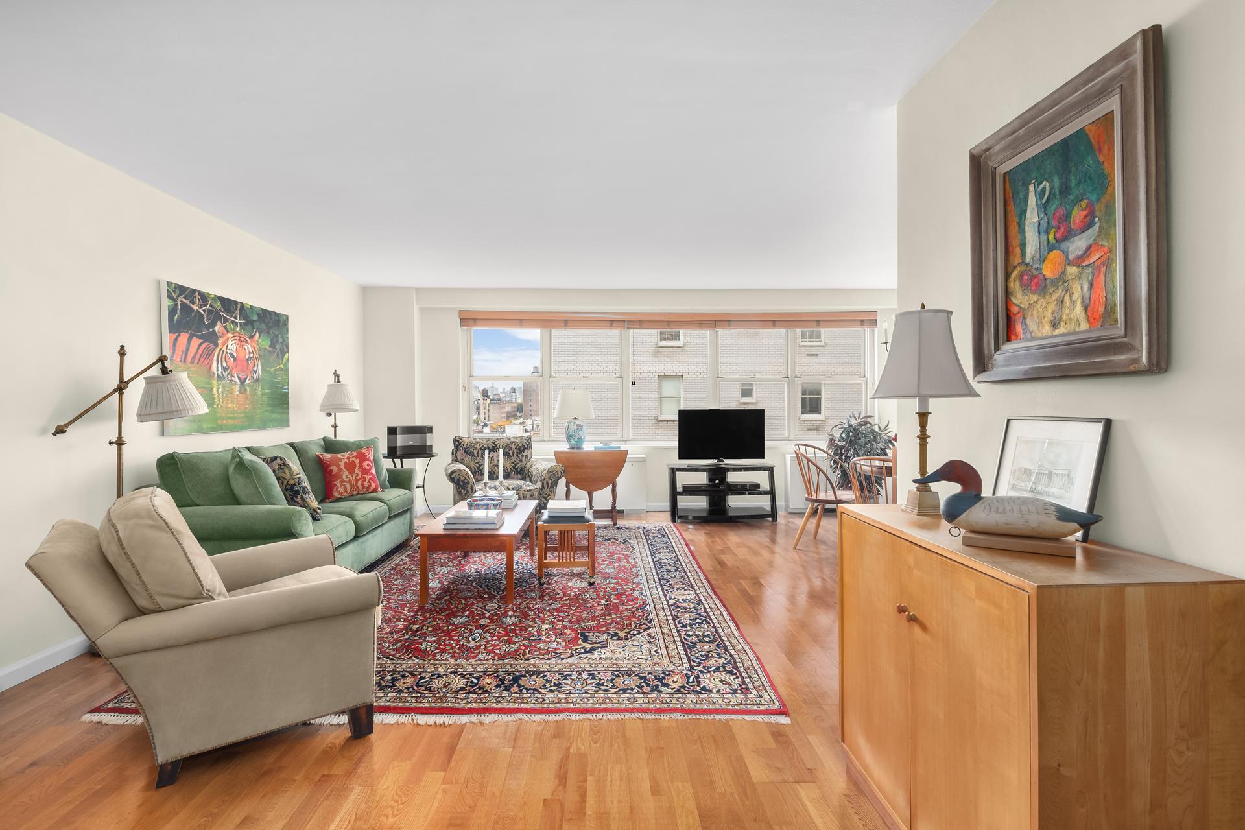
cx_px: 622
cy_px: 415
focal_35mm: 17
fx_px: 588
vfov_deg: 70.4
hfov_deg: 93.3
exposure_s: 1/5
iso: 1600
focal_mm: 17
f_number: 13
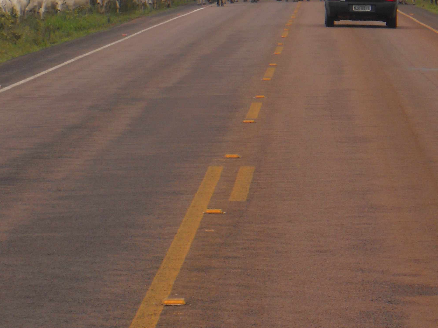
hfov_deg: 7.1
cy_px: 47
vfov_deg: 5.3
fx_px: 3543
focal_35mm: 280
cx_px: 226
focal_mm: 25
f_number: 6.6
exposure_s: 1/500
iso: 80
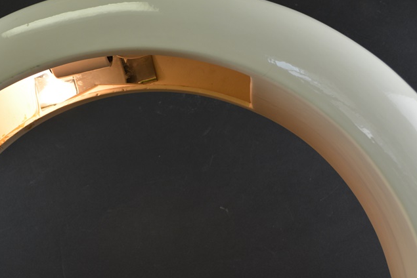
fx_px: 591
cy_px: 142
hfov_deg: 38.3
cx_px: 131
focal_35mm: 51
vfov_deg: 26.5
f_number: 5.6
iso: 400
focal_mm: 24
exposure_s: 1/125
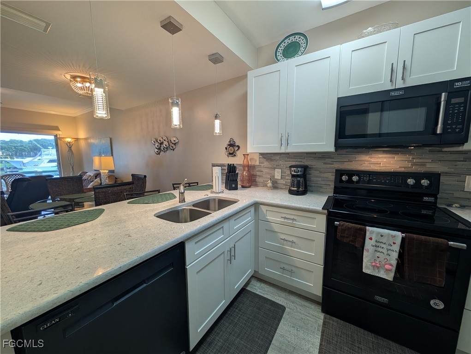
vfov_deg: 94.6
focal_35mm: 12
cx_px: 236
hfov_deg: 110.5
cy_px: 177
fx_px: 163
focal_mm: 2.02
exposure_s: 1/120
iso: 55
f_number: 1.7
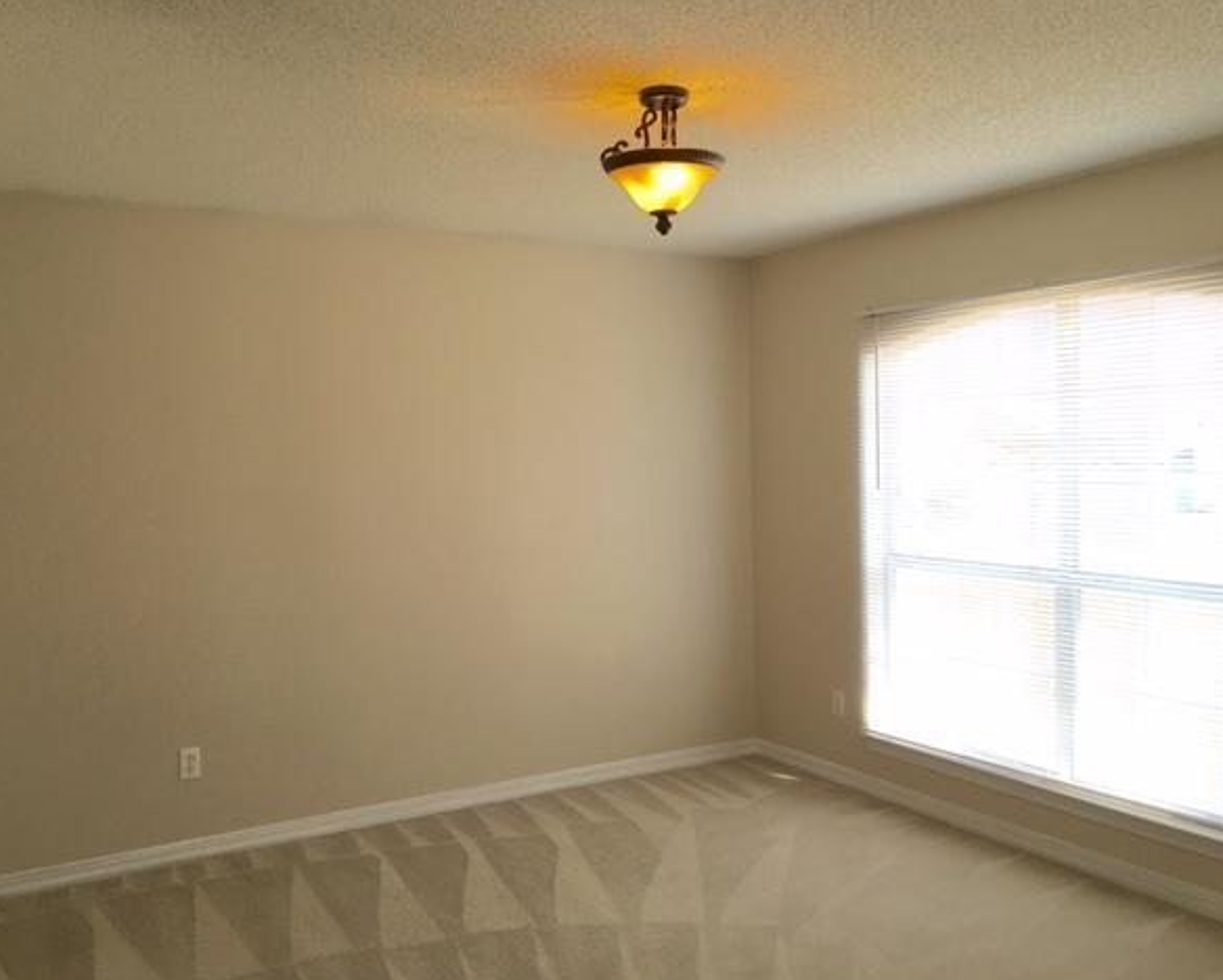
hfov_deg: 57.1
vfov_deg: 47.2
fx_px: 1123
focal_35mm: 31
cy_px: 496
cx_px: 595
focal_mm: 4.15
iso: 25
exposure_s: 1/120
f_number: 2.2
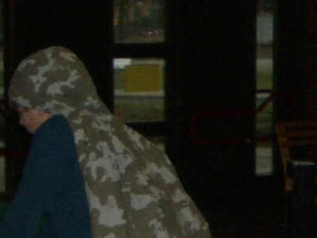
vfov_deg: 10.4
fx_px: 1301
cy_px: 203
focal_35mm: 142
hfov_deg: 13.5
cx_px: 377
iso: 100
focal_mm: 5.8
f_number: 2.6
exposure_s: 1/60
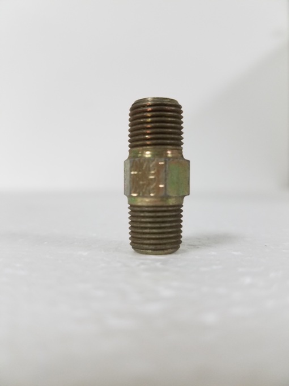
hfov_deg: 53.1
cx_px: 144
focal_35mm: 26
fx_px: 289
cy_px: 193
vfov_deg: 67.3
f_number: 1.7
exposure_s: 1/60
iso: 125
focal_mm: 4.2
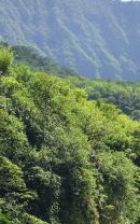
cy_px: 218
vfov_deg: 10.1
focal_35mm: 206
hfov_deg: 6.4
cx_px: 130
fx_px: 1258
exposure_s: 1/400
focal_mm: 70
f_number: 7.1
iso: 200
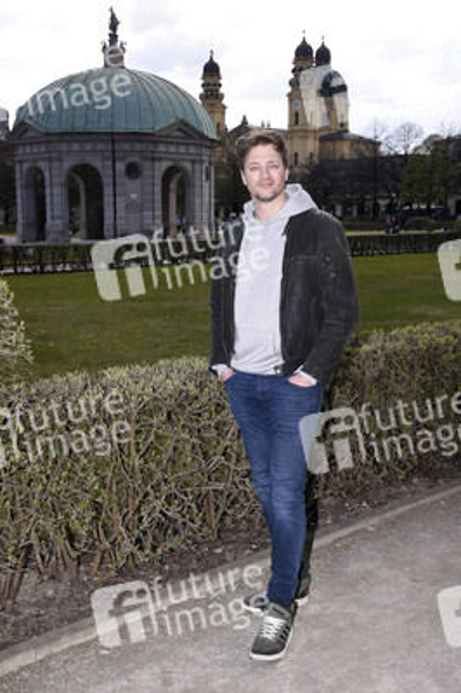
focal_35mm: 44
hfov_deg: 30.5
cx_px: 230
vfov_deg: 44.5
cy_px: 346
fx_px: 847
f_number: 11
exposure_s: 1/160
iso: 320
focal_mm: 44
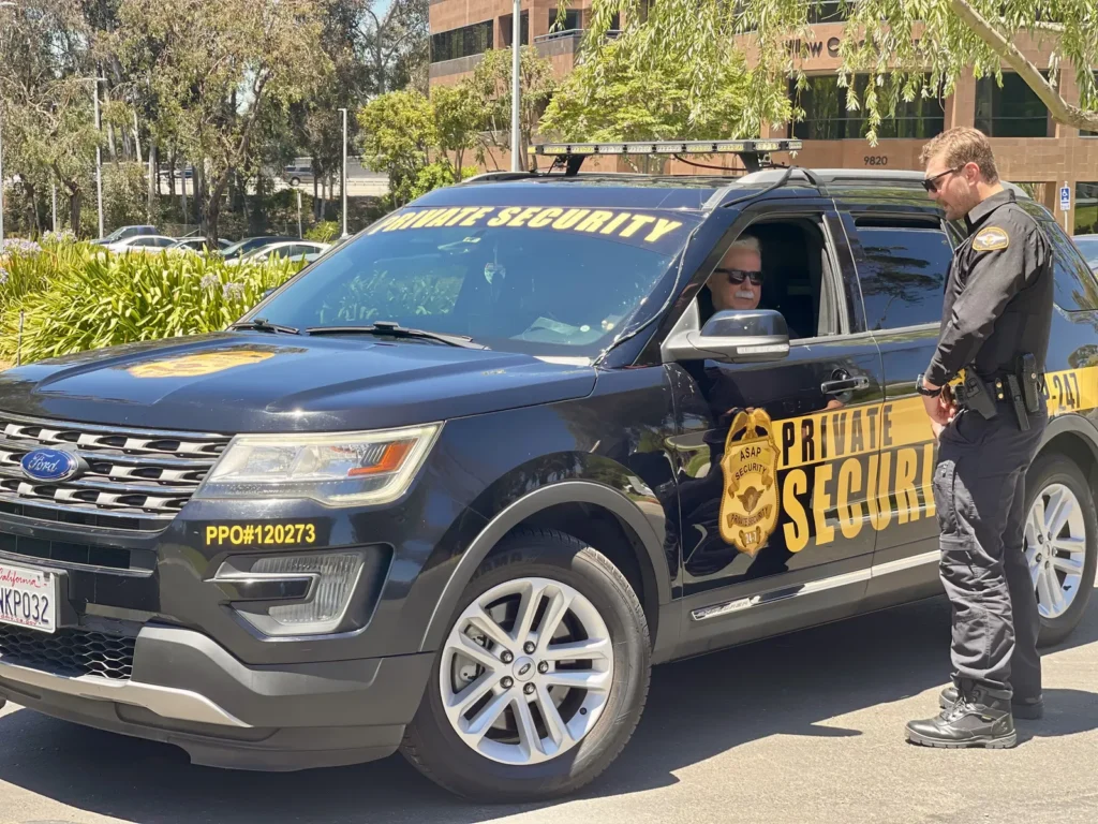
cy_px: 412
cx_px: 549
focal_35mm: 64
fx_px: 2030
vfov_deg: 22.9
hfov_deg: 30.3
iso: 25
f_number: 2.2
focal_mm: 7.5
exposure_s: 1/223
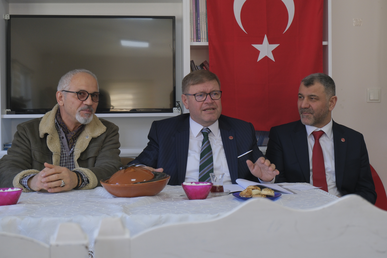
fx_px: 602
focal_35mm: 56
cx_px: 194
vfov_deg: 24.2
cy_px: 129
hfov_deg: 35.6
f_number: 5.2
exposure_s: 1/160
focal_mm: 37.4
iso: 1250
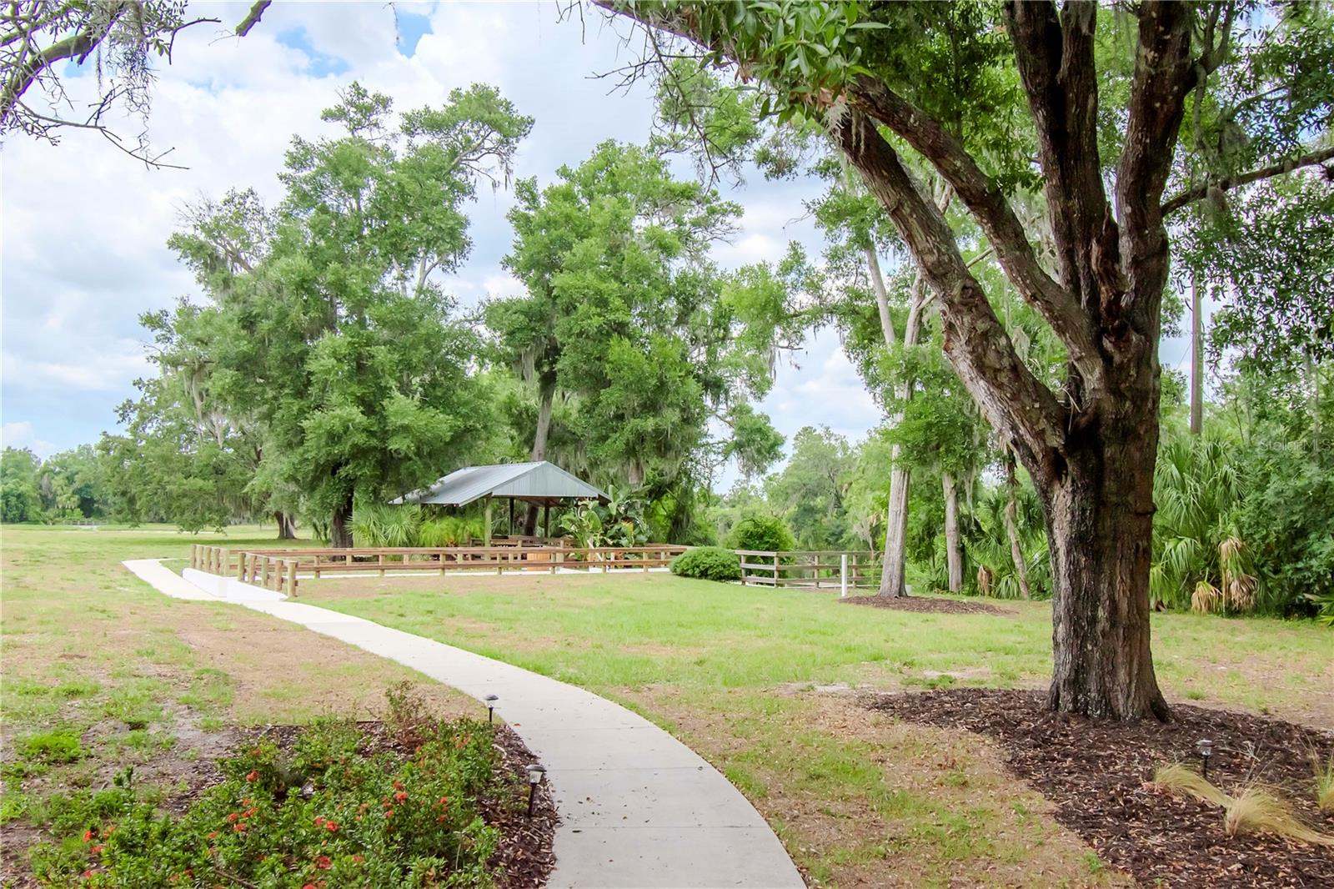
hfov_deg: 61.9
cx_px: 667
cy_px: 444
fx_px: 1111
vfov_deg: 43.6
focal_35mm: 30
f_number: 8
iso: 800
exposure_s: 1/1600
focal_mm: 20
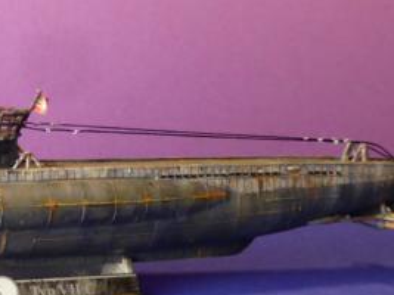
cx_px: -100
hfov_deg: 21.4
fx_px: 956
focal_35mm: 84
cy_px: 229
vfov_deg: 17.4
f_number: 3.4
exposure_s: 1/40
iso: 400
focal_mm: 4.8
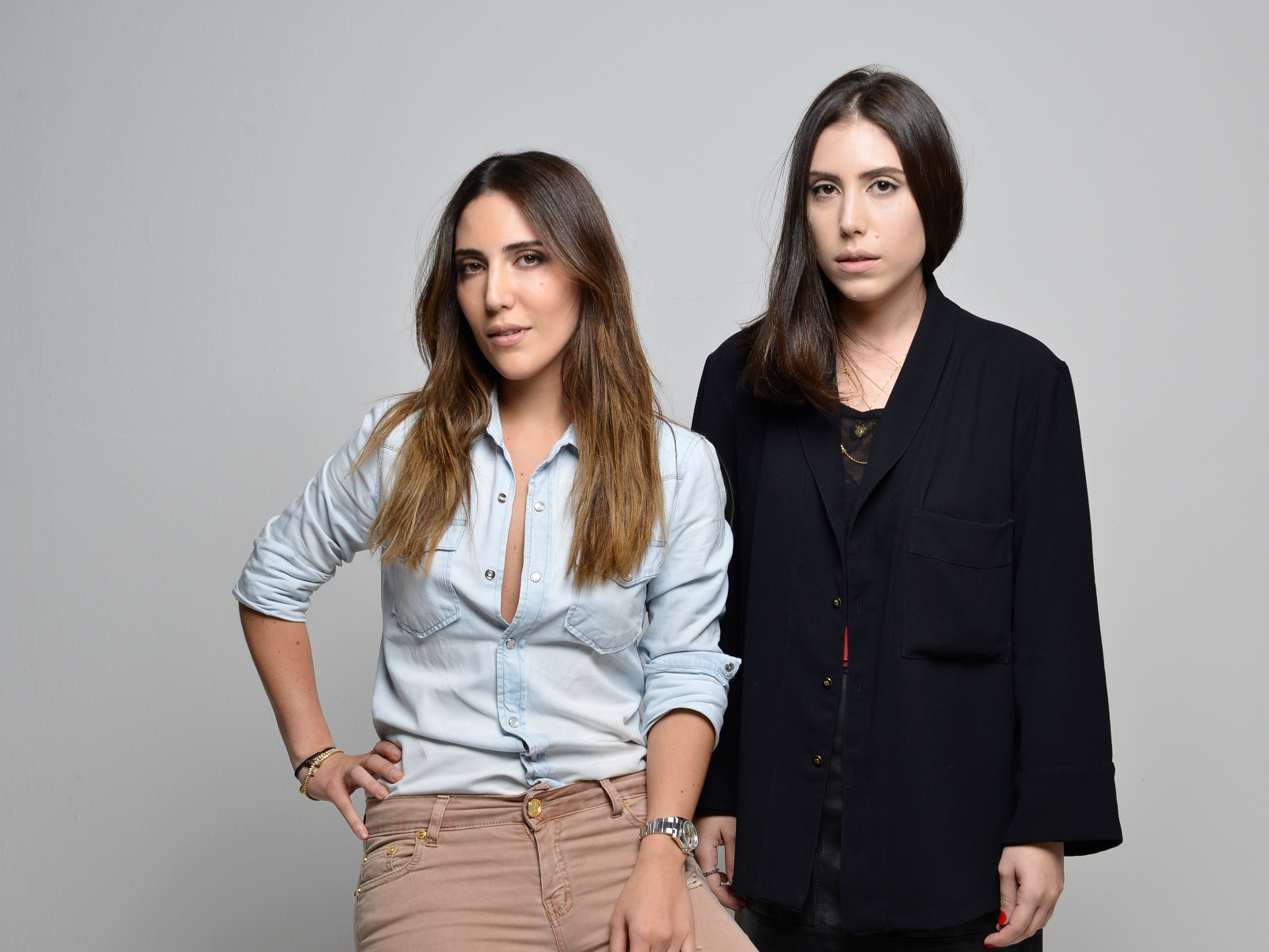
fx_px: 2016
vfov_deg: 26.6
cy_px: 473
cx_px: 696
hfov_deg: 34.9
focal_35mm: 55
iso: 500
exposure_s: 1/80
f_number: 6.3
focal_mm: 50
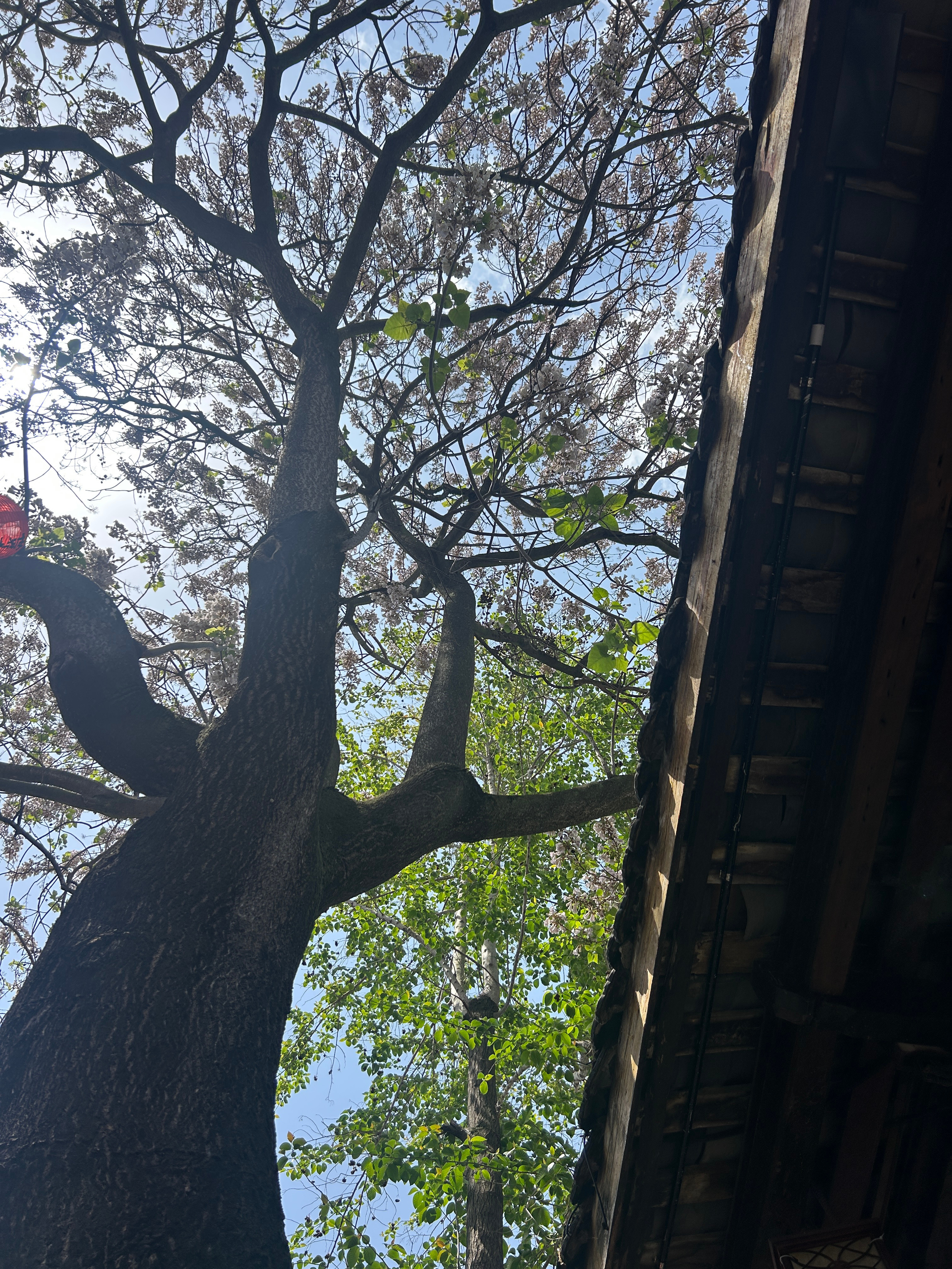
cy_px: 634
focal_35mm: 26
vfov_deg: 67.3
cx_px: 476
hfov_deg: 53.1
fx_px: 953
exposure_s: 1/3571
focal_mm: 5.7
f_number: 1.5
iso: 50
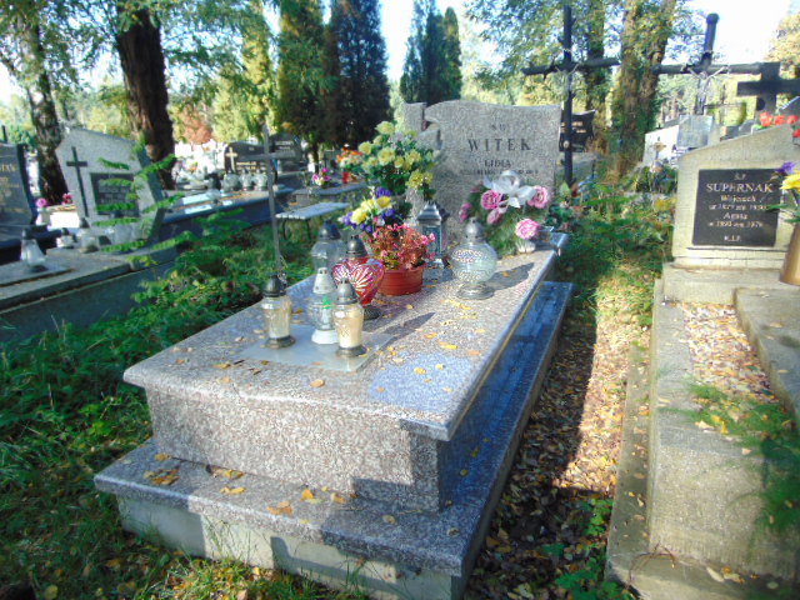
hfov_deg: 69.4
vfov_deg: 54.9
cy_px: 300
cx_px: 400
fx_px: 578
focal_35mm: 25
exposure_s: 1/200
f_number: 3
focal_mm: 4.5
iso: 80
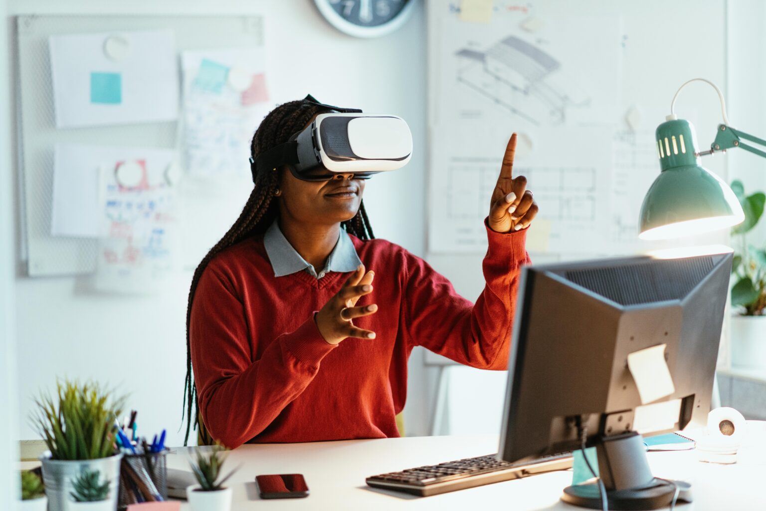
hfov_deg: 23.9
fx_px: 1808
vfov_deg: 16.1
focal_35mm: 85
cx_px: 383
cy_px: 256
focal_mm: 85
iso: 800
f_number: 1.8
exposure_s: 1/200
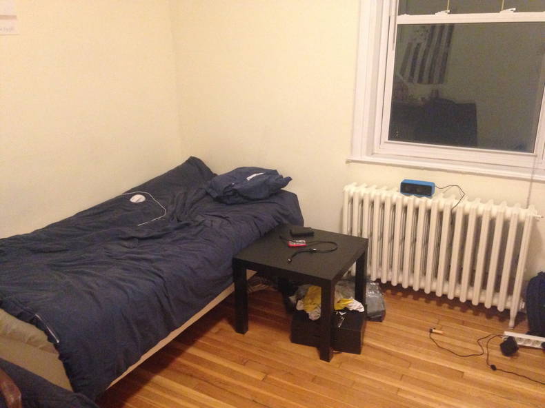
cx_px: 272
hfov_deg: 55.4
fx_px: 519
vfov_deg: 42.9
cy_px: 204
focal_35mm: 33
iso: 500
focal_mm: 4.12
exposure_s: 1/15
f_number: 2.4
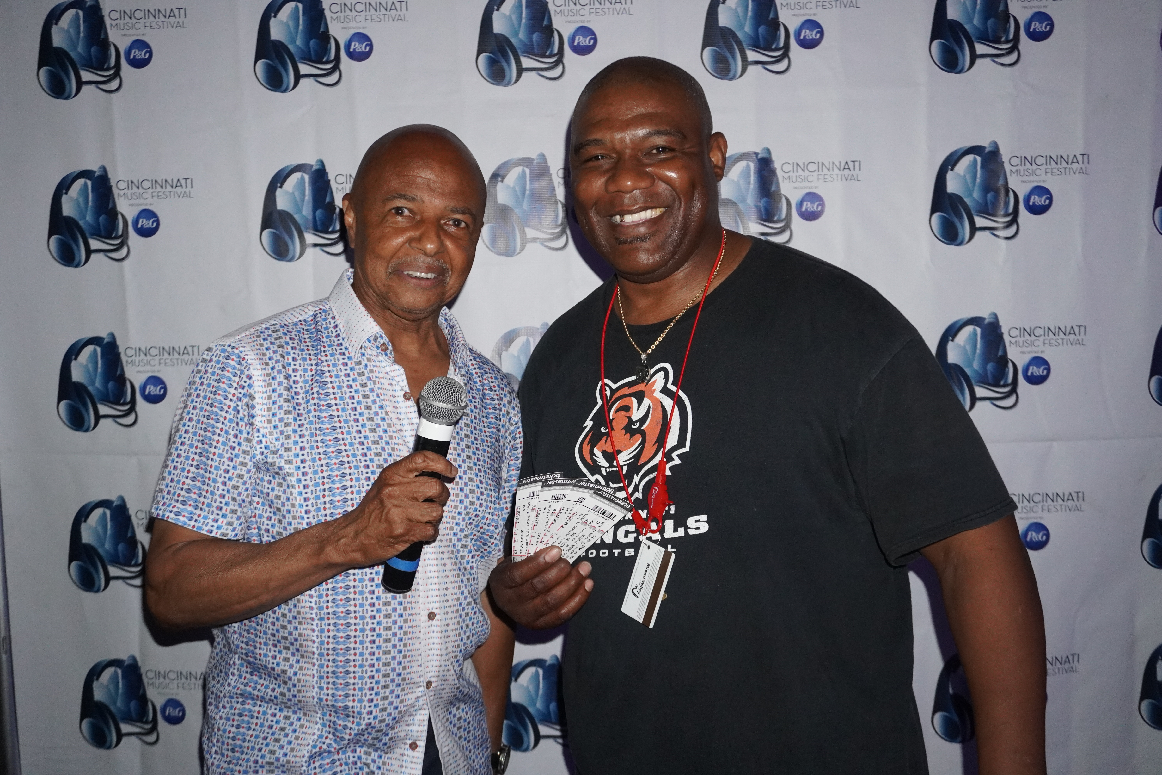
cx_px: 581
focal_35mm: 36
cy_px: 388
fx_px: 1162
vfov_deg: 36.9
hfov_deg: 53.1
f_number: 4.5
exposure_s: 1/60
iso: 2500
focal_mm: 24
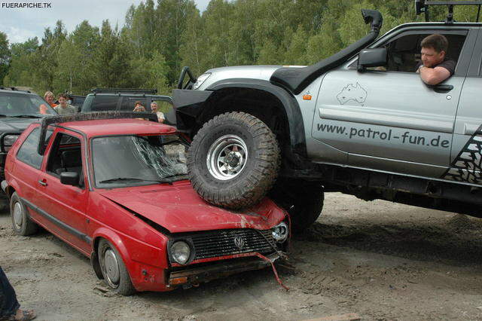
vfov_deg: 33.0
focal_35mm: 40
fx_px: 542
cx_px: 241
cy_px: 160
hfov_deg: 47.9
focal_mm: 27
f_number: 10
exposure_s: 1/400
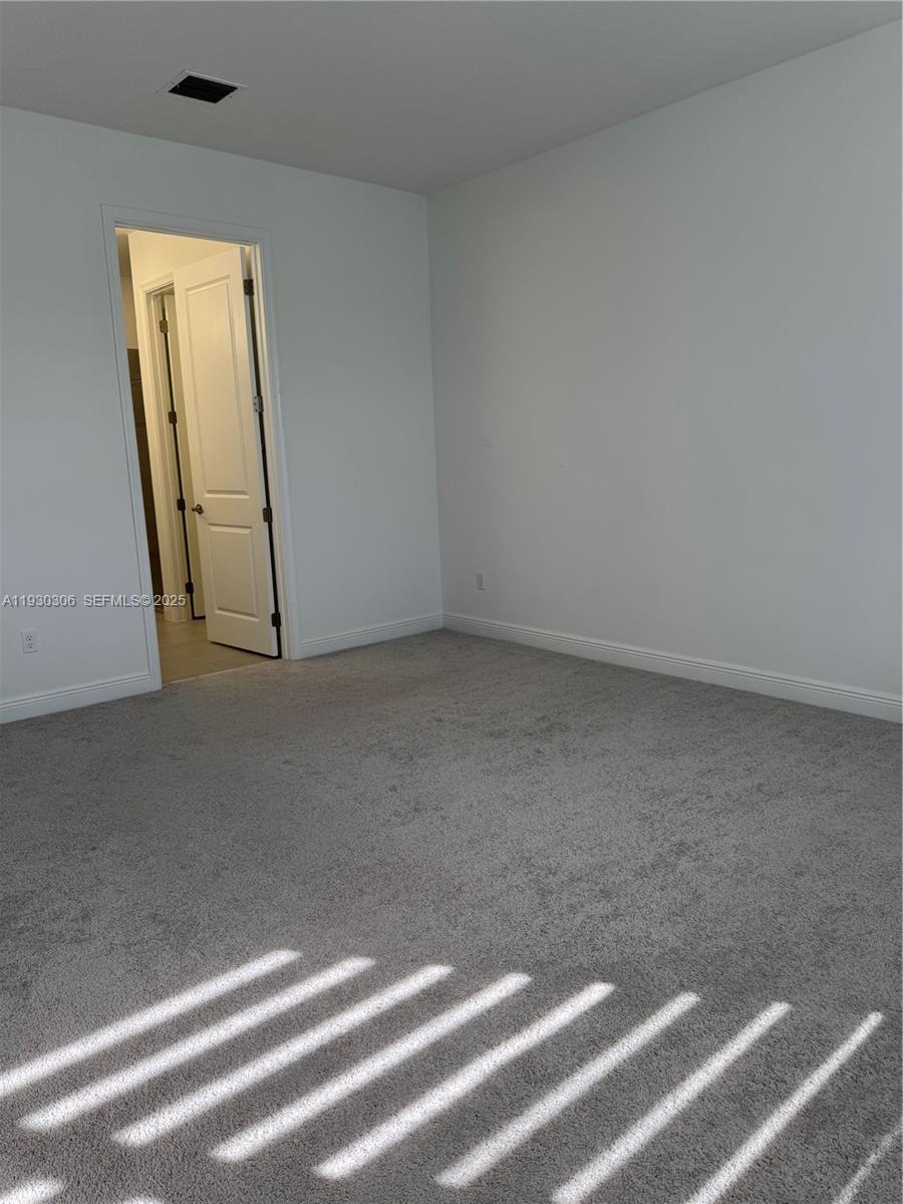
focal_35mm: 24
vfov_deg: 71.6
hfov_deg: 56.8
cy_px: 602
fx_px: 835
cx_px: 452
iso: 64
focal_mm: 6.76
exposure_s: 1/147
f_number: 1.78
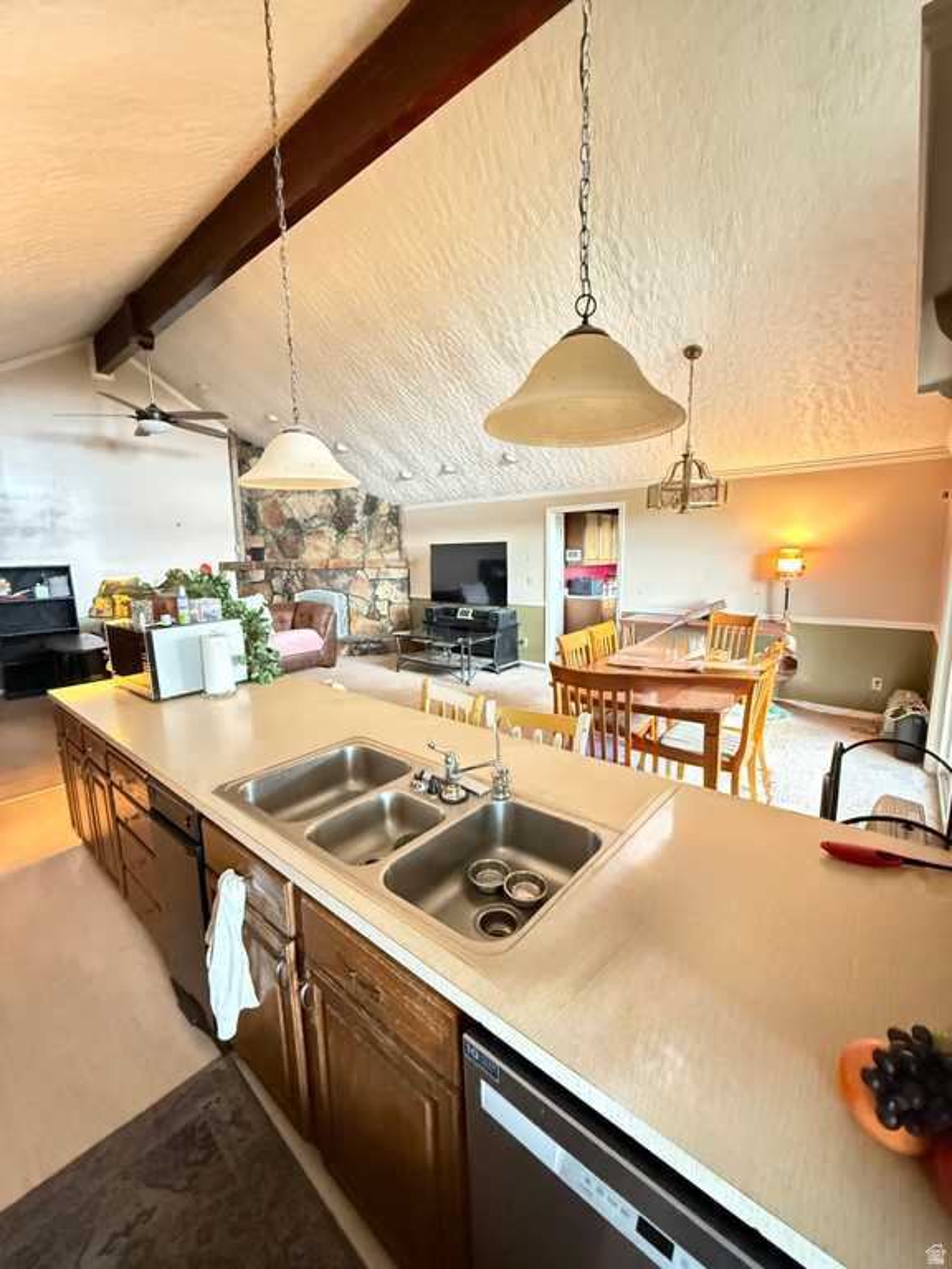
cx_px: 476
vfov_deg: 102.1
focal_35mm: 14
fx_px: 513
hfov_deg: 85.7
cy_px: 634
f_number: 2.2
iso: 2500
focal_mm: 2.22
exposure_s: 1/20
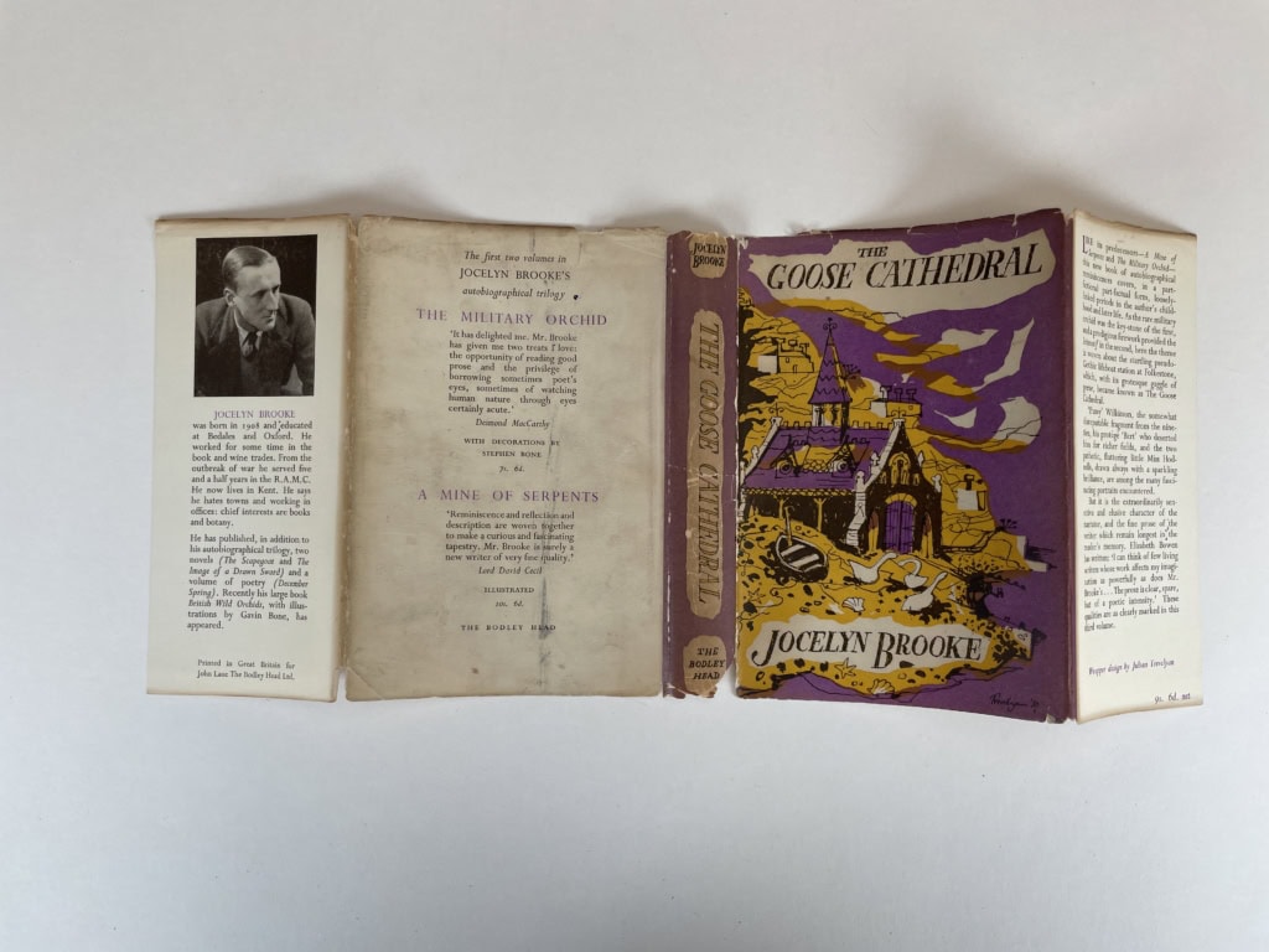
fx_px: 953
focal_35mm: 26
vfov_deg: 53.1
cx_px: 634
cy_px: 476
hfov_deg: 67.3
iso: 32
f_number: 1.6
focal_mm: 4.2
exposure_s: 1/152
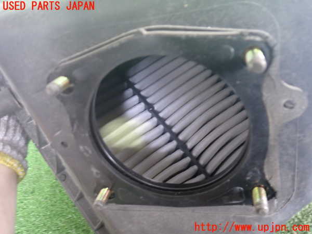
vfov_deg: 46.8
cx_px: 156
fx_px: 270
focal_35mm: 30
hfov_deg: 60.0
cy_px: 117
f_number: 2.3
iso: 400
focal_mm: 5.4
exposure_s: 1/30
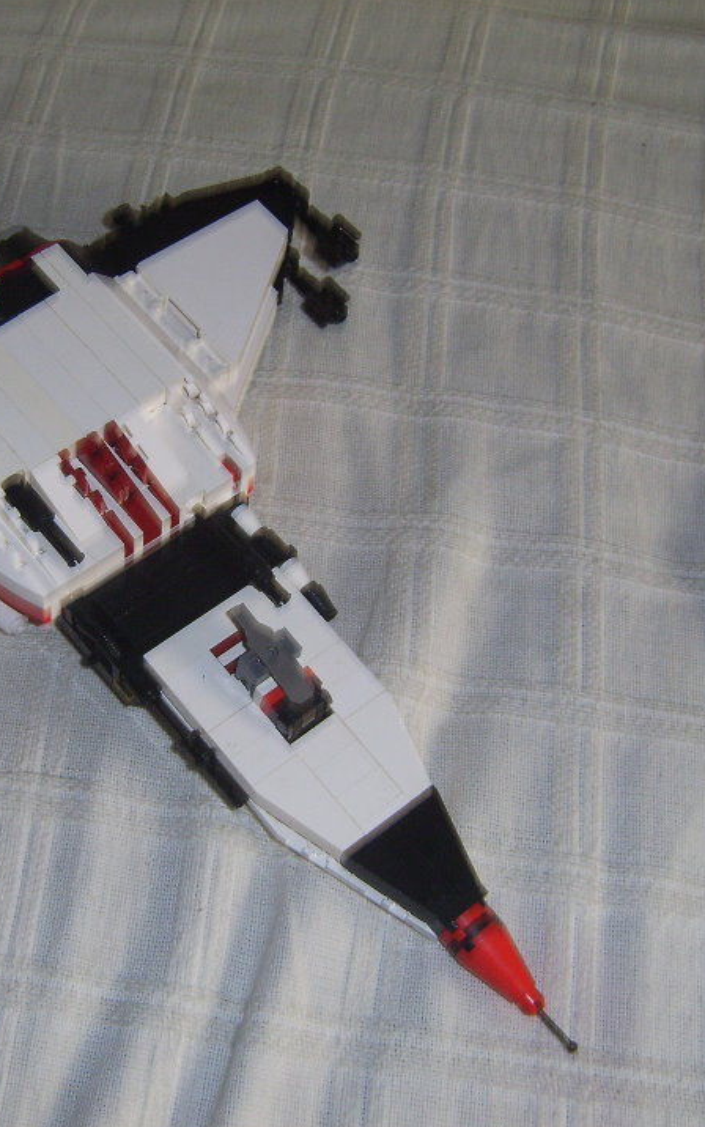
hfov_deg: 23.9
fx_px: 1659
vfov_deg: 37.5
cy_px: 564
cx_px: 231
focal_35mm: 54
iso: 100
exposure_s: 1/30
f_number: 2.8
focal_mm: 7.8
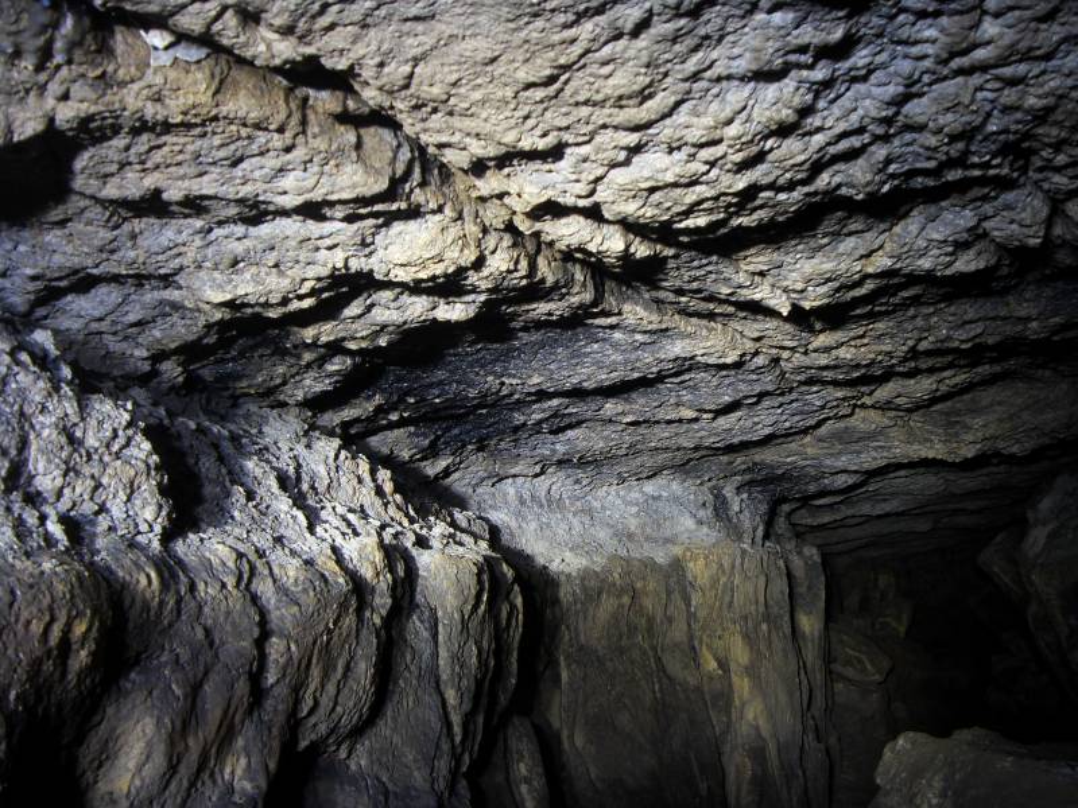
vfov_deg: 36.8
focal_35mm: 39
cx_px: 539
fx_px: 1215
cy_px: 404
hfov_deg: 47.9
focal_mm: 6.6
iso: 80
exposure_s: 4
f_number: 3.5
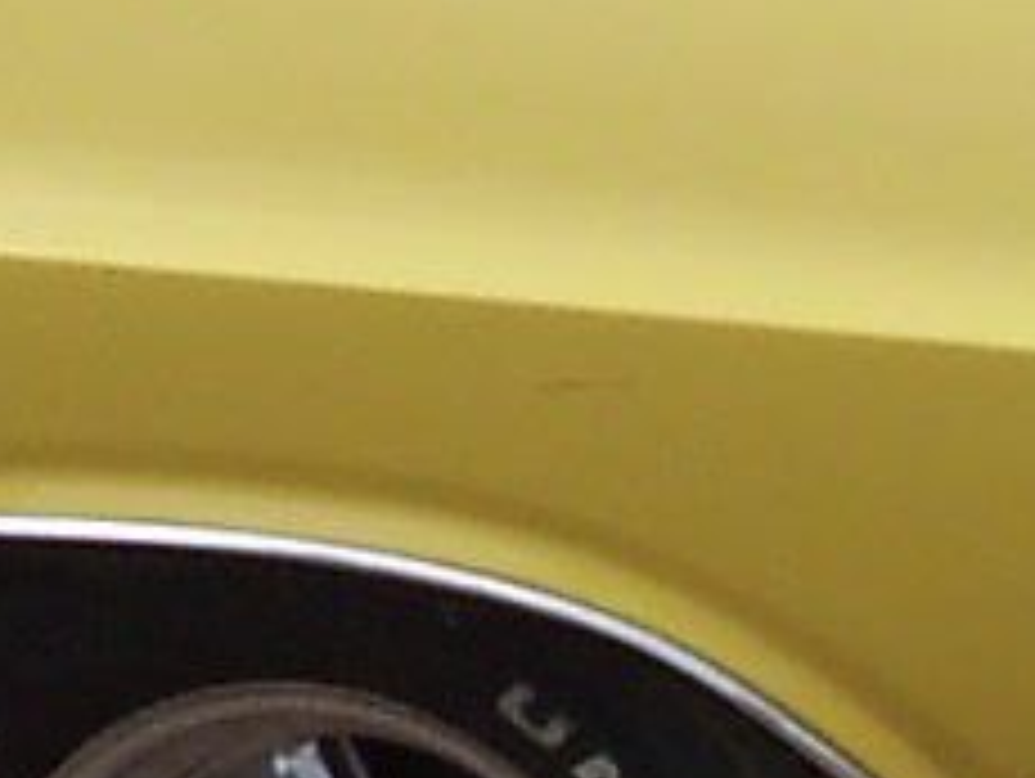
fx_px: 7962
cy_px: 247
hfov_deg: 7.3
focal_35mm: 266
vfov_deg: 5.6
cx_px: -477
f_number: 5.6
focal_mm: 5.6
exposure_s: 1/250
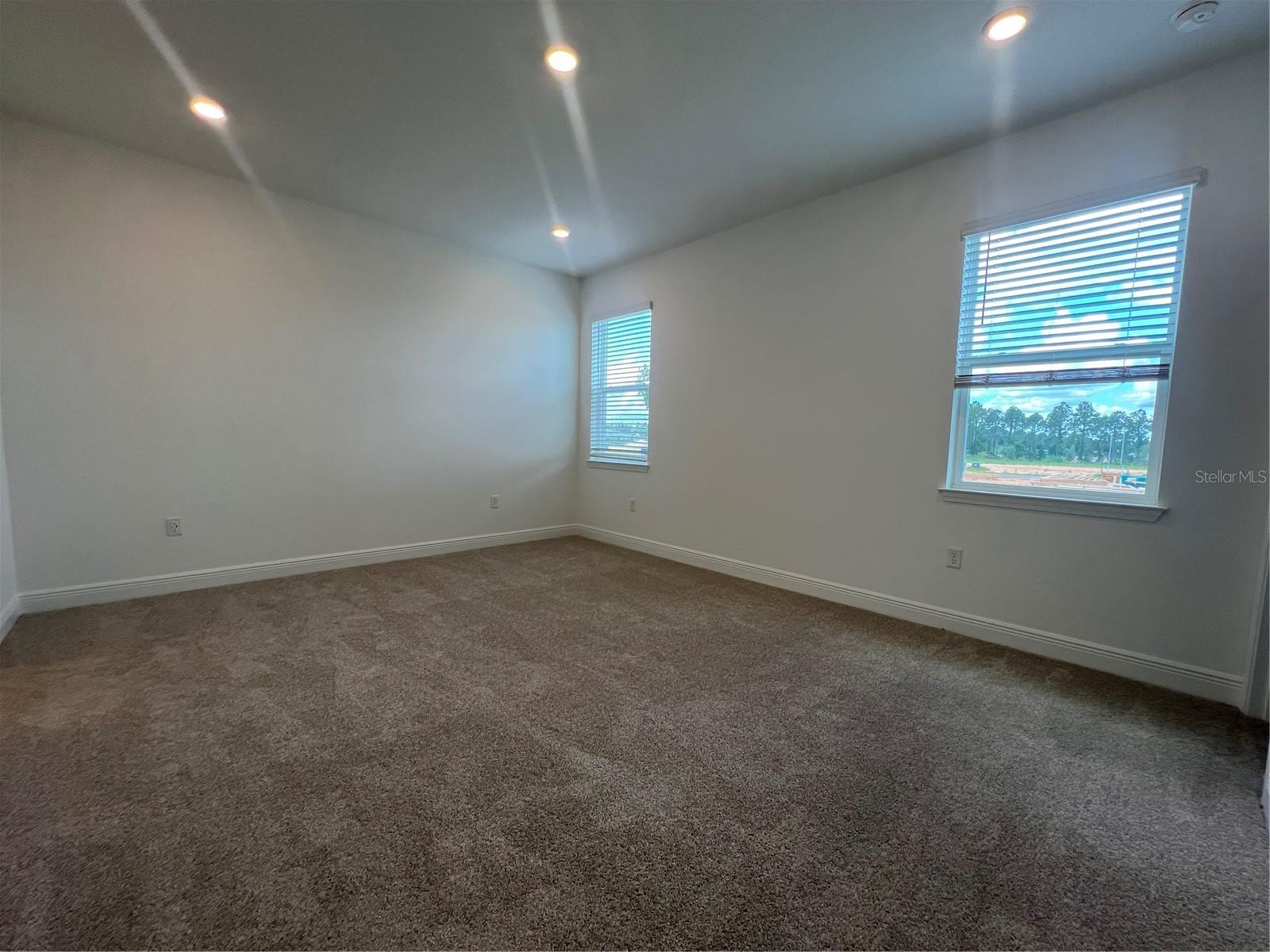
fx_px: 477
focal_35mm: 13
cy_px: 476
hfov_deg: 106.2
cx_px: 635
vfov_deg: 89.9
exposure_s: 1/120
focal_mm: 1.57
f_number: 1.8
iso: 64
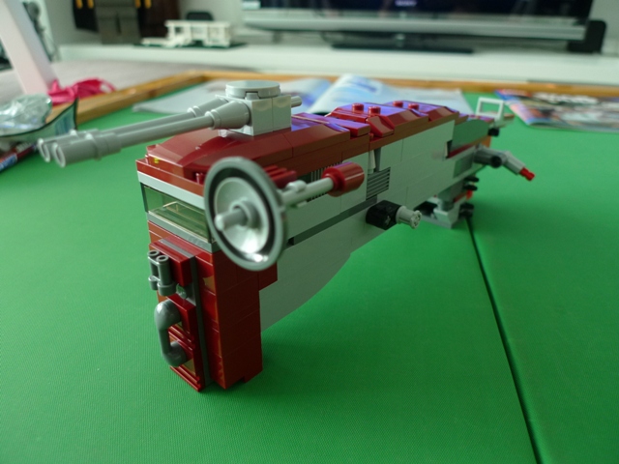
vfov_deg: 56.8
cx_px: 310
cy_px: 232
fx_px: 429
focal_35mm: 24
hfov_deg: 71.6
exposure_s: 1/30
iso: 160
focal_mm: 5.1
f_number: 2
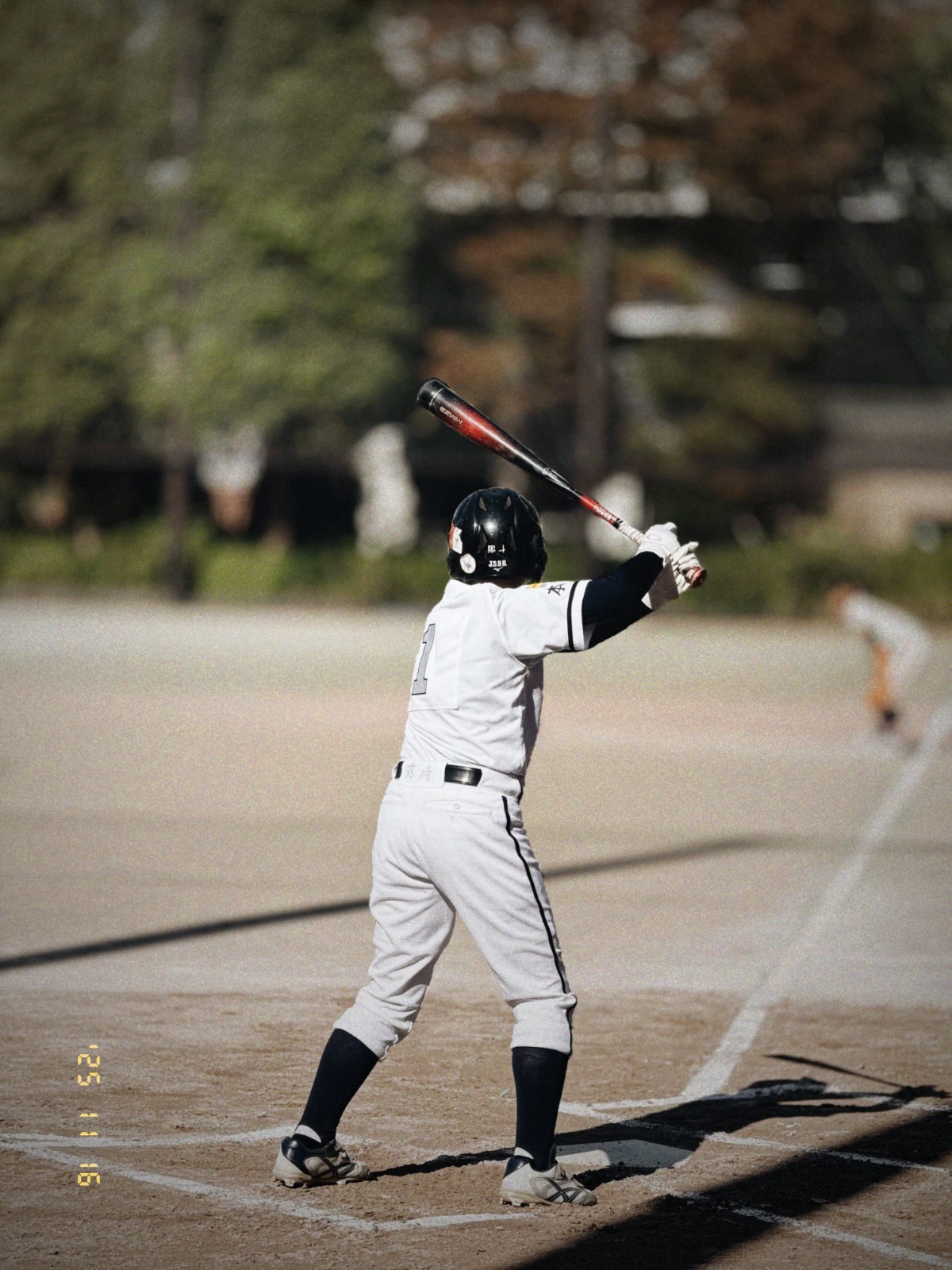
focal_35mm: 120
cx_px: 476
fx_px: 4400
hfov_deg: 12.3
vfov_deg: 16.4
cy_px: 635
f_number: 2.8
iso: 50
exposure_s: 1/2212
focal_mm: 15.66
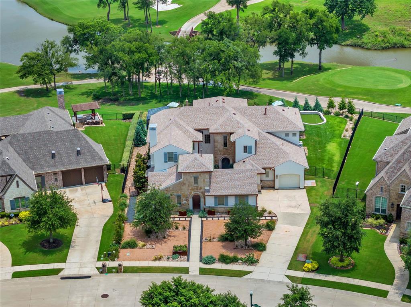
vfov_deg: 21.0
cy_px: 154
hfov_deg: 27.8
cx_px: 206
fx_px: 831
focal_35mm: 70
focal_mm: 19.35
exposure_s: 1/1250
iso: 100
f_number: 2.8
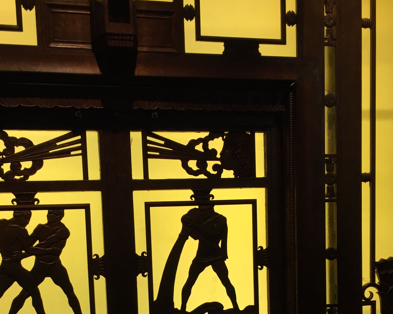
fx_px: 593
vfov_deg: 28.4
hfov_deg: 36.6
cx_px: 170
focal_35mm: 51
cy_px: 288
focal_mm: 4.15
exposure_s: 1/33
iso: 80
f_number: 2.2
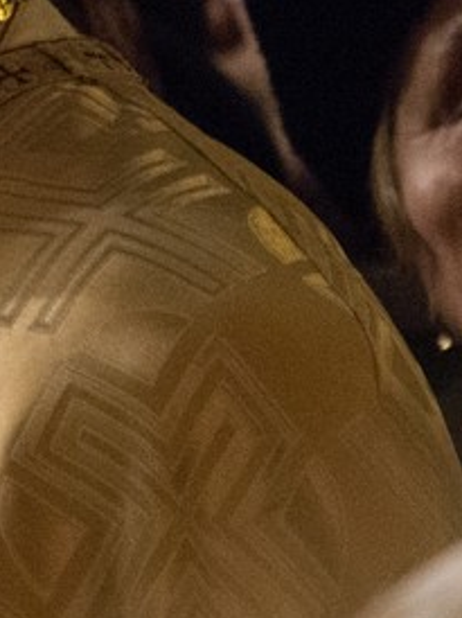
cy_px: 32
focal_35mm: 1160
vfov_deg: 1.7
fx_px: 20675
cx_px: -659
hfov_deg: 1.3
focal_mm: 230
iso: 5000
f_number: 5.6
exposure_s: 1/30
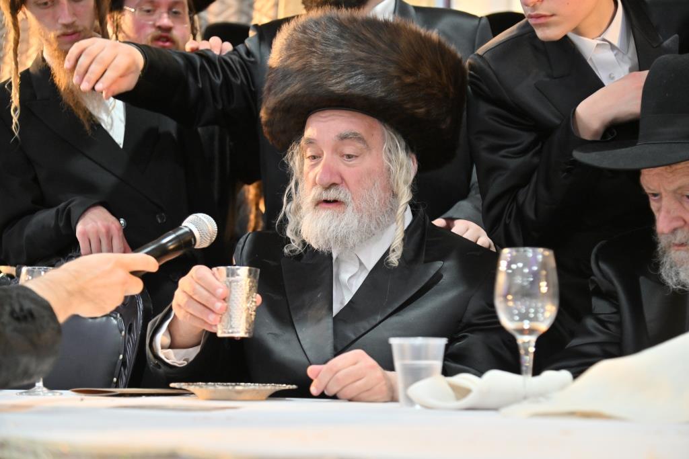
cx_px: 344
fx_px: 1340
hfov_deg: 28.8
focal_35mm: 70
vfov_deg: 19.5
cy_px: 230
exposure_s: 1/200
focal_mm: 70
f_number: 4
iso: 1250
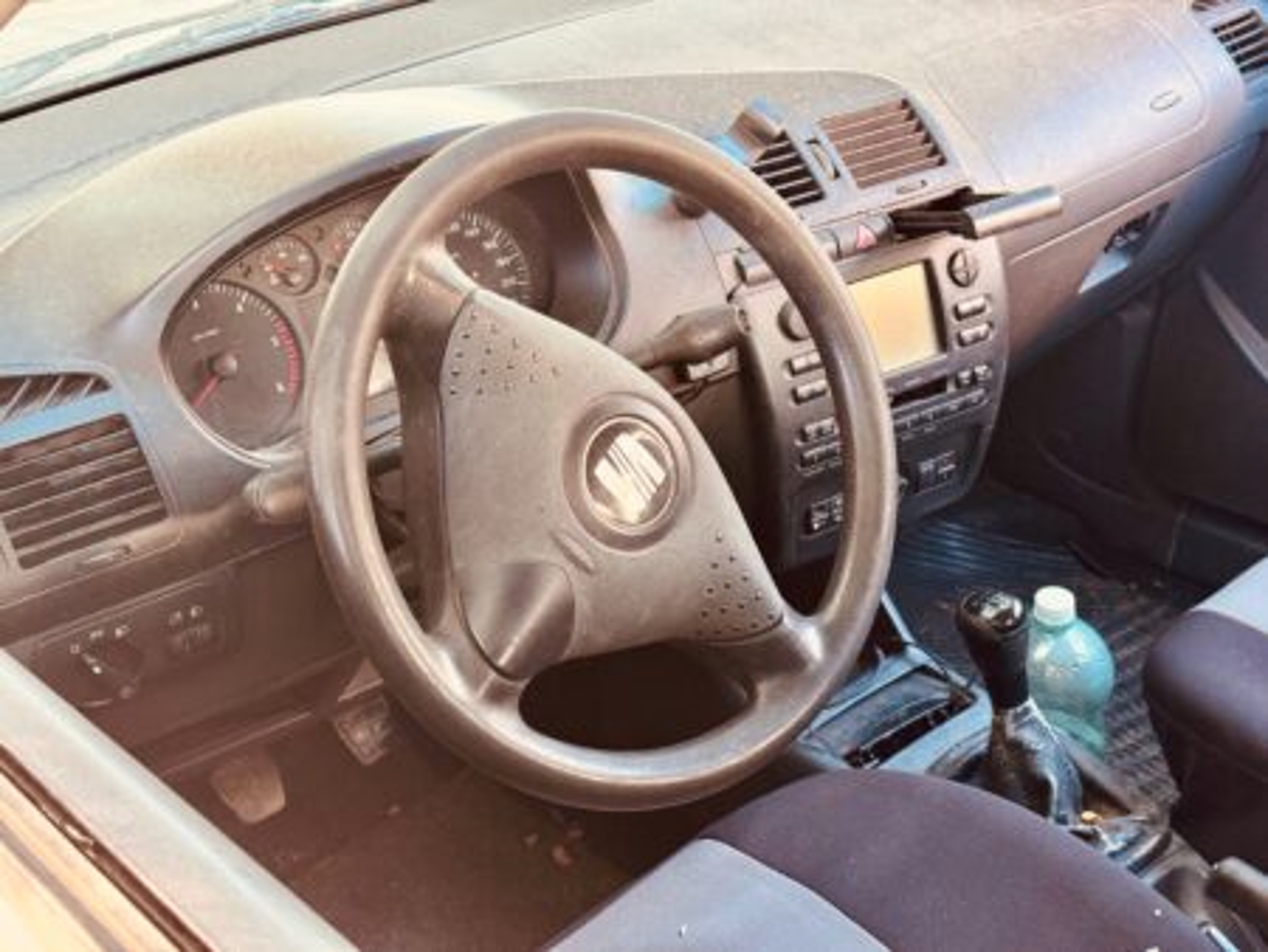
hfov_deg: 39.6
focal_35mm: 48
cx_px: 634
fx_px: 1759
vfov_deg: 30.3
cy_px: 476
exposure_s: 1/60
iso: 250
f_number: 1.78
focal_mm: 6.76
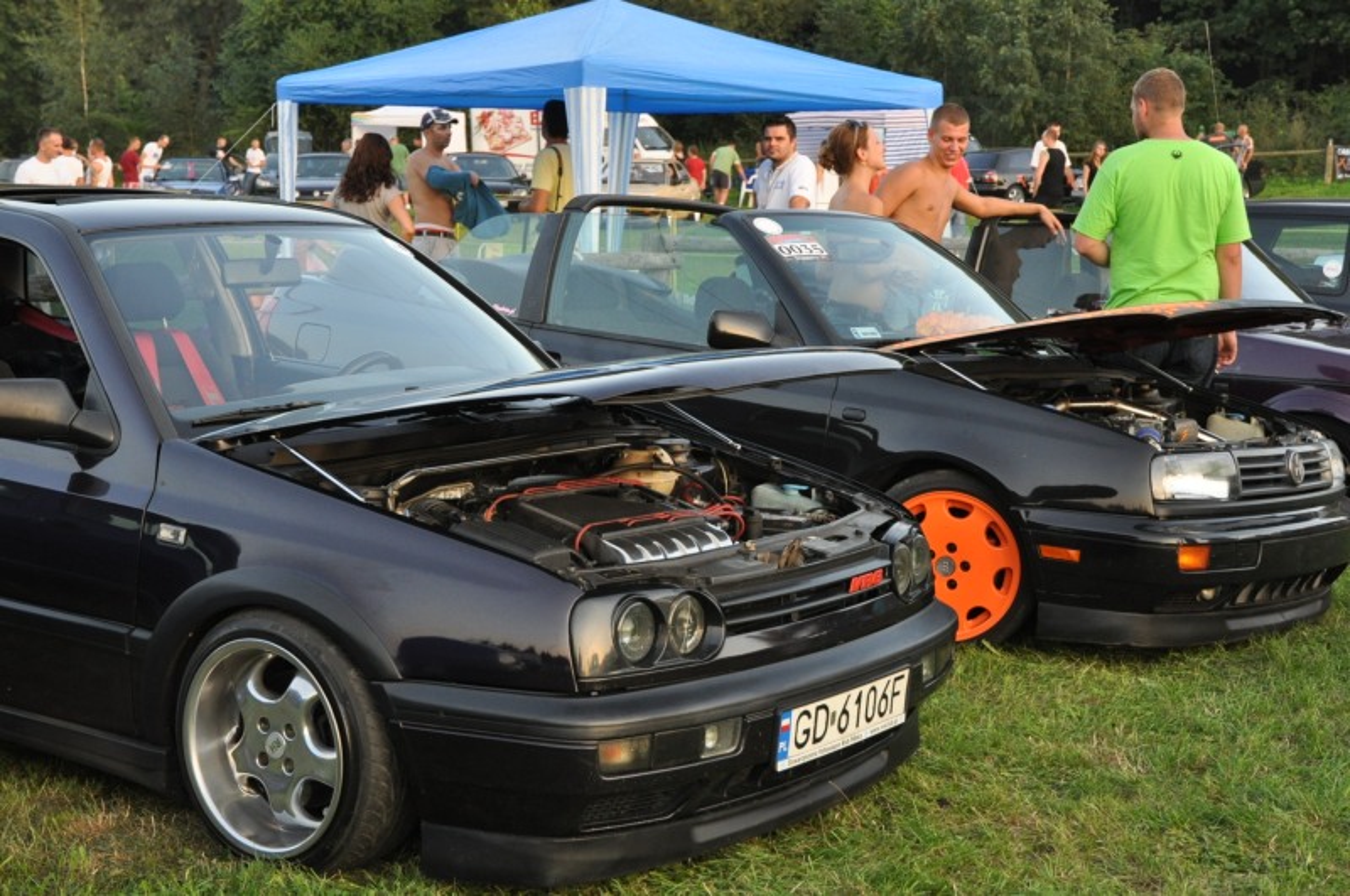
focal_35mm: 57
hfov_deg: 35.1
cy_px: 448
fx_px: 2134
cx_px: 675
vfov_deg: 23.7
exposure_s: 1/160
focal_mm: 38
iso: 800
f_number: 5.6
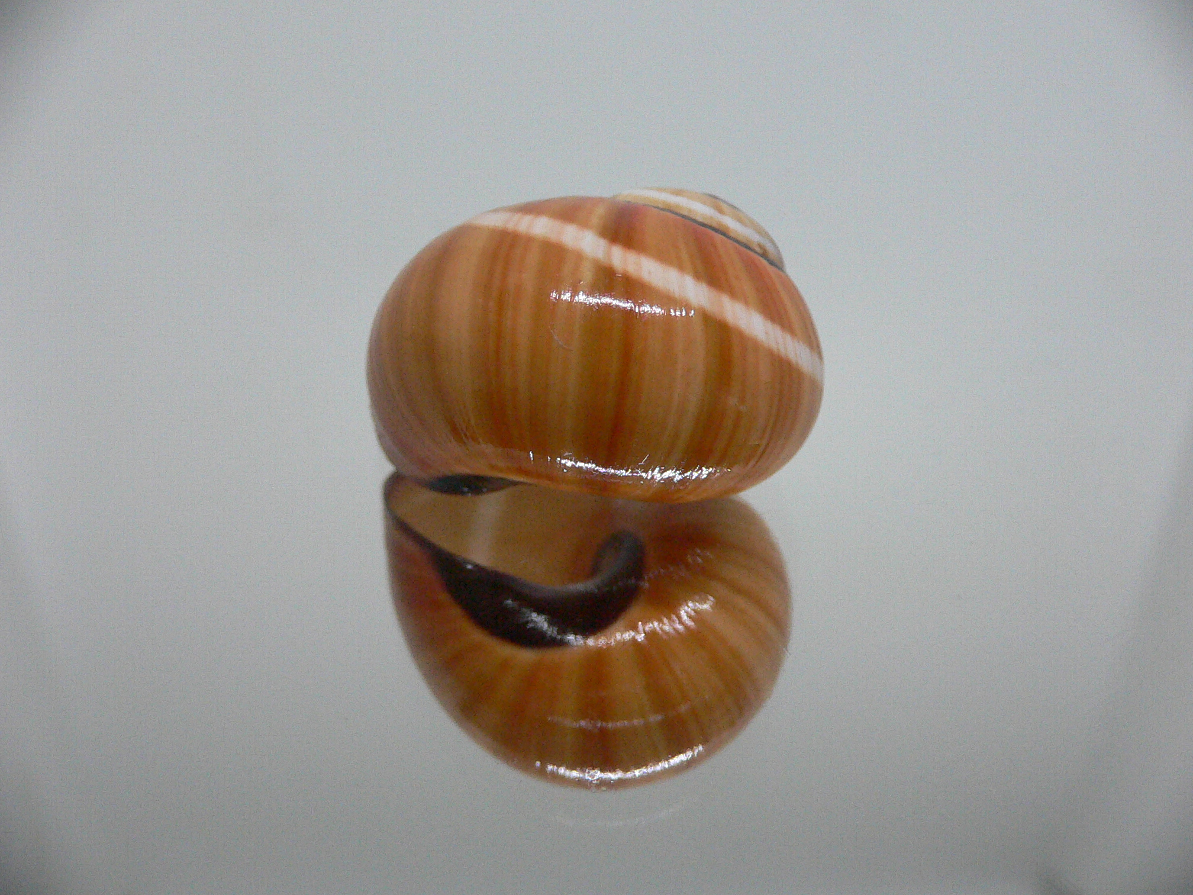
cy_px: 448
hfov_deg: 52.6
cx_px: 596
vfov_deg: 40.7
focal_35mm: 35
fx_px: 1206
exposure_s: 1/50
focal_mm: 4.6
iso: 200
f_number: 2.8
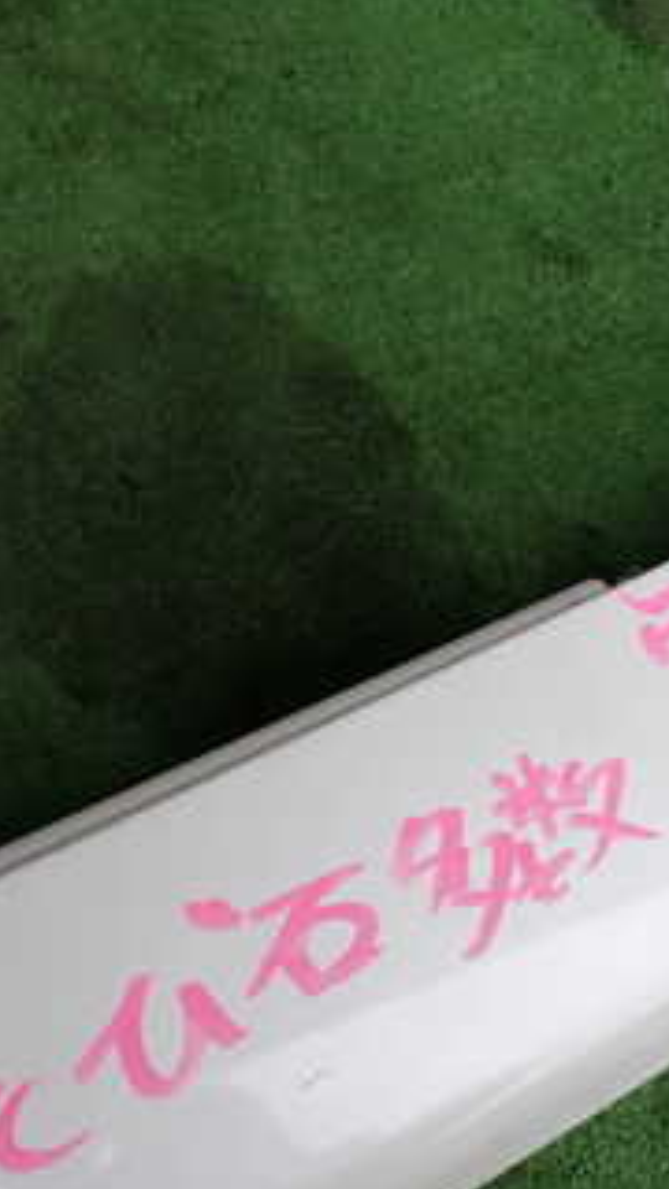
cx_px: 870
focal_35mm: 51
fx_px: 1608
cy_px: 643
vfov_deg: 40.6
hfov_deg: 21.3
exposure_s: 1/400
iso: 100
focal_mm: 4.5
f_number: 2.8
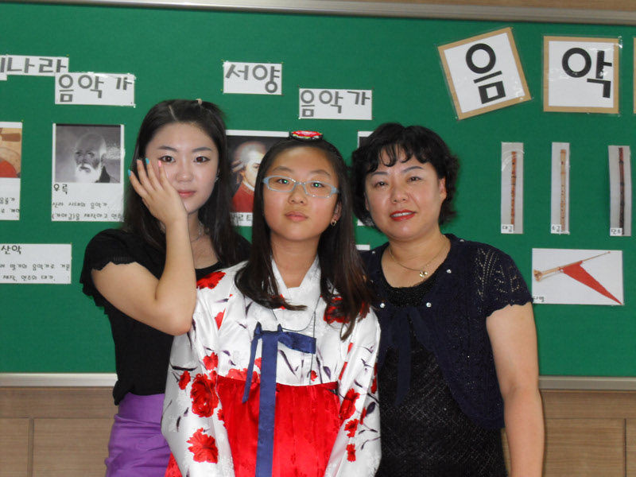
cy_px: 238
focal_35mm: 65
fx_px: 1194
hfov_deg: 29.8
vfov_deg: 22.6
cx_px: 318
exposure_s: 1/60
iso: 200
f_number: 4.5
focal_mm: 13.9
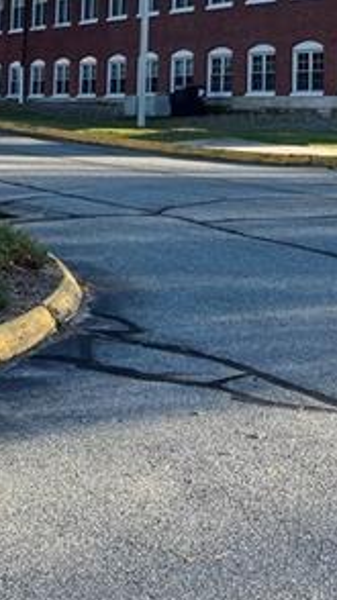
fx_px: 1178
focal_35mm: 74
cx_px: 390
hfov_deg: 15.7
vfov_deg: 25.9
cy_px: -100
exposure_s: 1/945
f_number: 1.6
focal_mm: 5.1
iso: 32
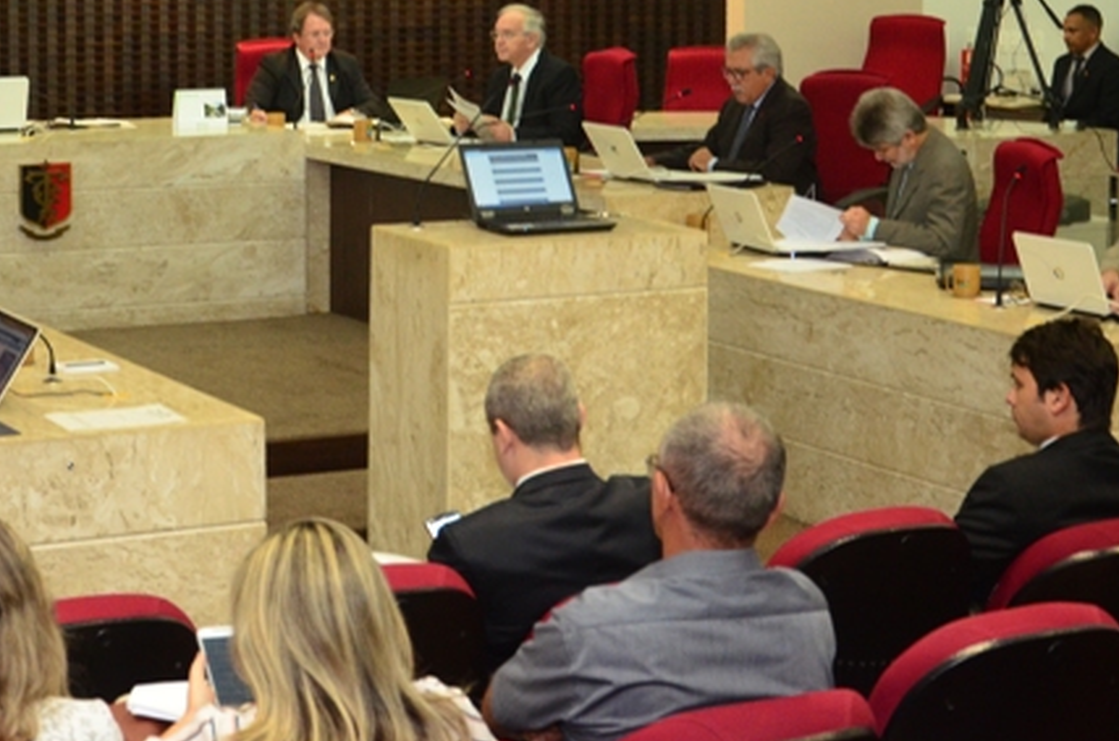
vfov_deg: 15.0
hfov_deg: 22.5
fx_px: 2792
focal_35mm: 90
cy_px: 65
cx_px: 288
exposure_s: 1/80
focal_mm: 32
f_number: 4.2
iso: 1600
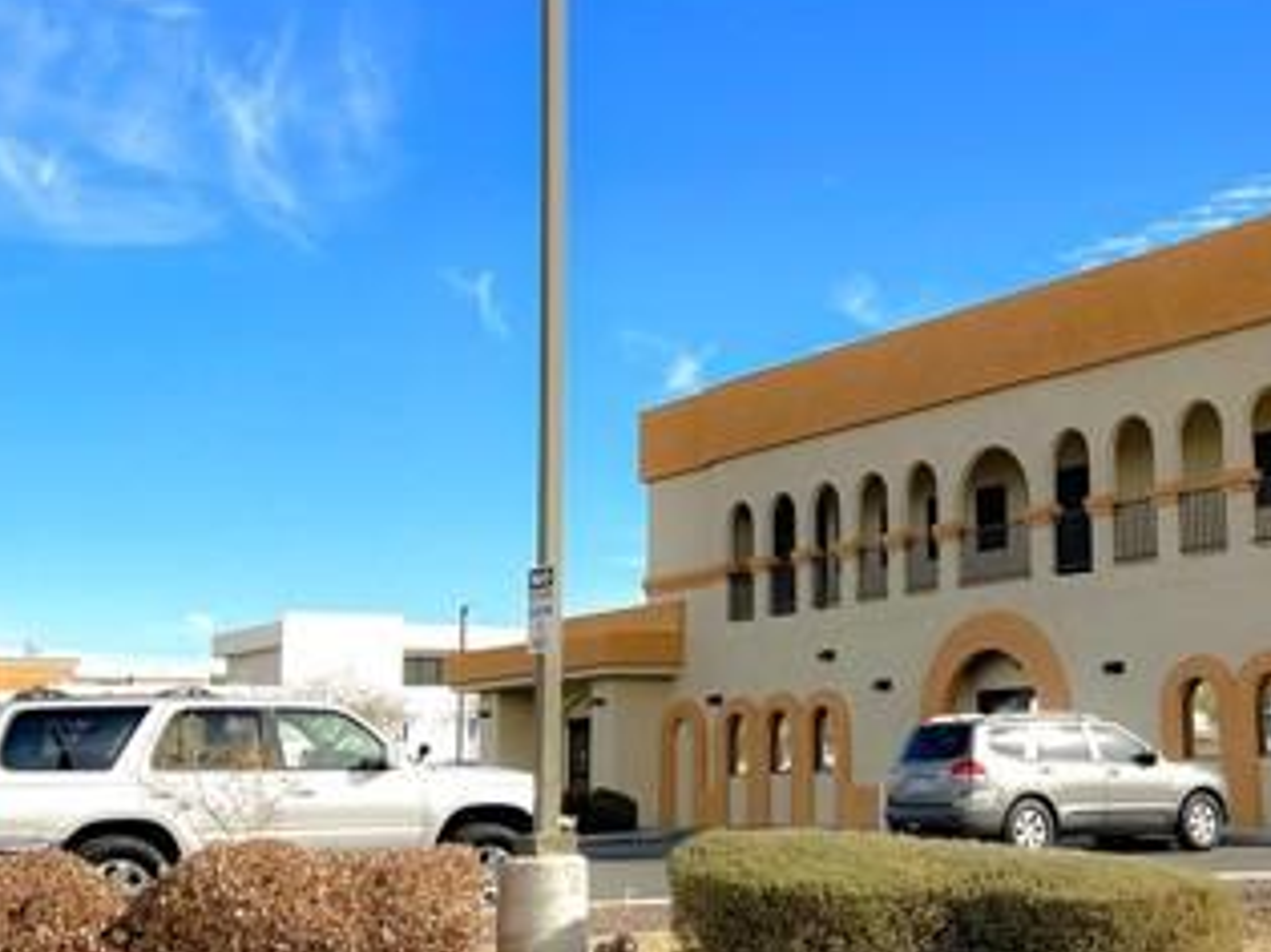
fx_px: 2165
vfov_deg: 24.8
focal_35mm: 59
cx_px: 920
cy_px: 460
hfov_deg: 32.2
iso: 50
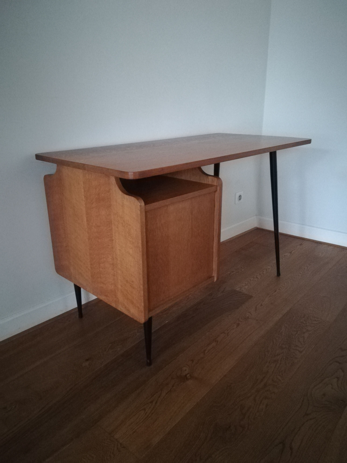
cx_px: 174
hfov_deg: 53.1
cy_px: 232
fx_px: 348
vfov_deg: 67.3
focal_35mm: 26
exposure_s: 1/15
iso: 2500
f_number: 2.2
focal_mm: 3.83
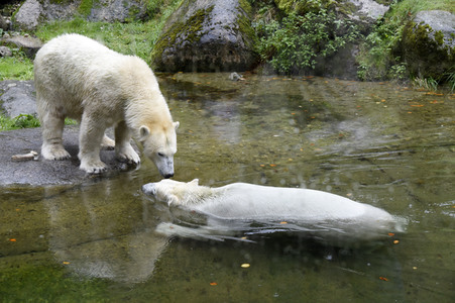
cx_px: 228
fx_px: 783
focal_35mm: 62
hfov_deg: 32.4
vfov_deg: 21.9
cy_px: 152
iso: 2000
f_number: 6.3
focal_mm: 62
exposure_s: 1/160
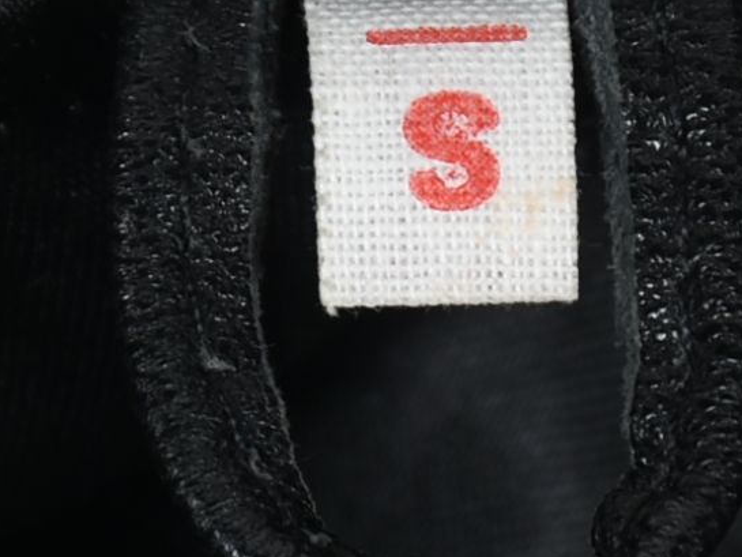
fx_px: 23777
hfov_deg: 1.8
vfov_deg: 1.3
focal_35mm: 1109
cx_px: 442
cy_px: 421
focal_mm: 140
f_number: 9
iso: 200
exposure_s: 1/125
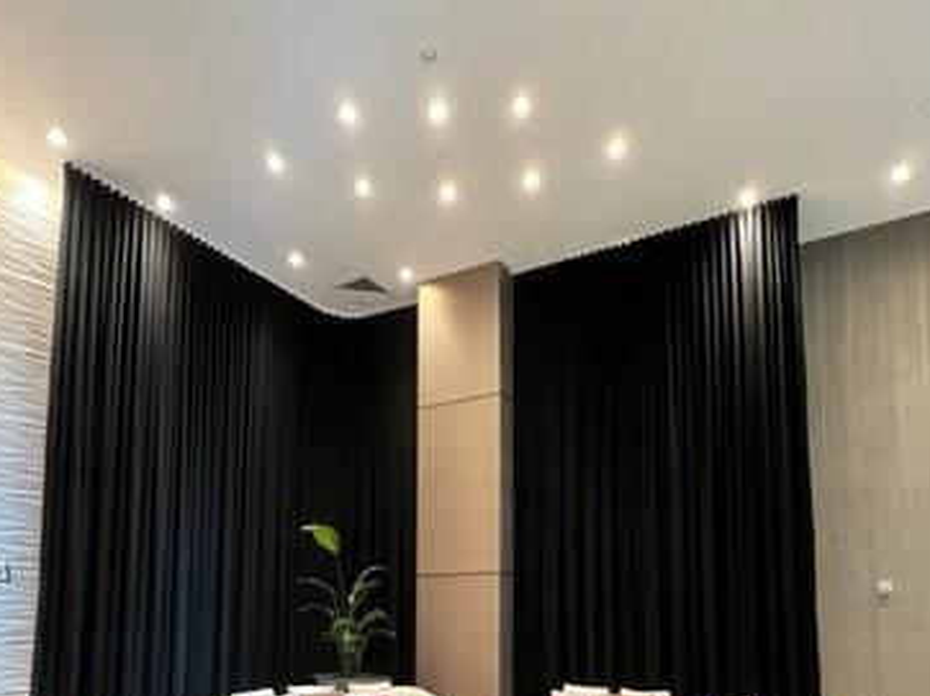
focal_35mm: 23
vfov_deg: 54.2
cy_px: 570
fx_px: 618
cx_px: 478
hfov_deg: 73.9
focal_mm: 1.57
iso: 1000
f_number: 1.8
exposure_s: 1/60
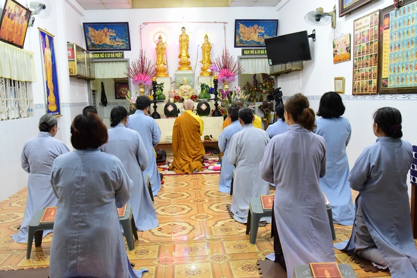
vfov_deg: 42.4
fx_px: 359
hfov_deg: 60.3
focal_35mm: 31
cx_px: 208
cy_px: 139
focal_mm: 31
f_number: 8
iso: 9000
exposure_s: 1/80
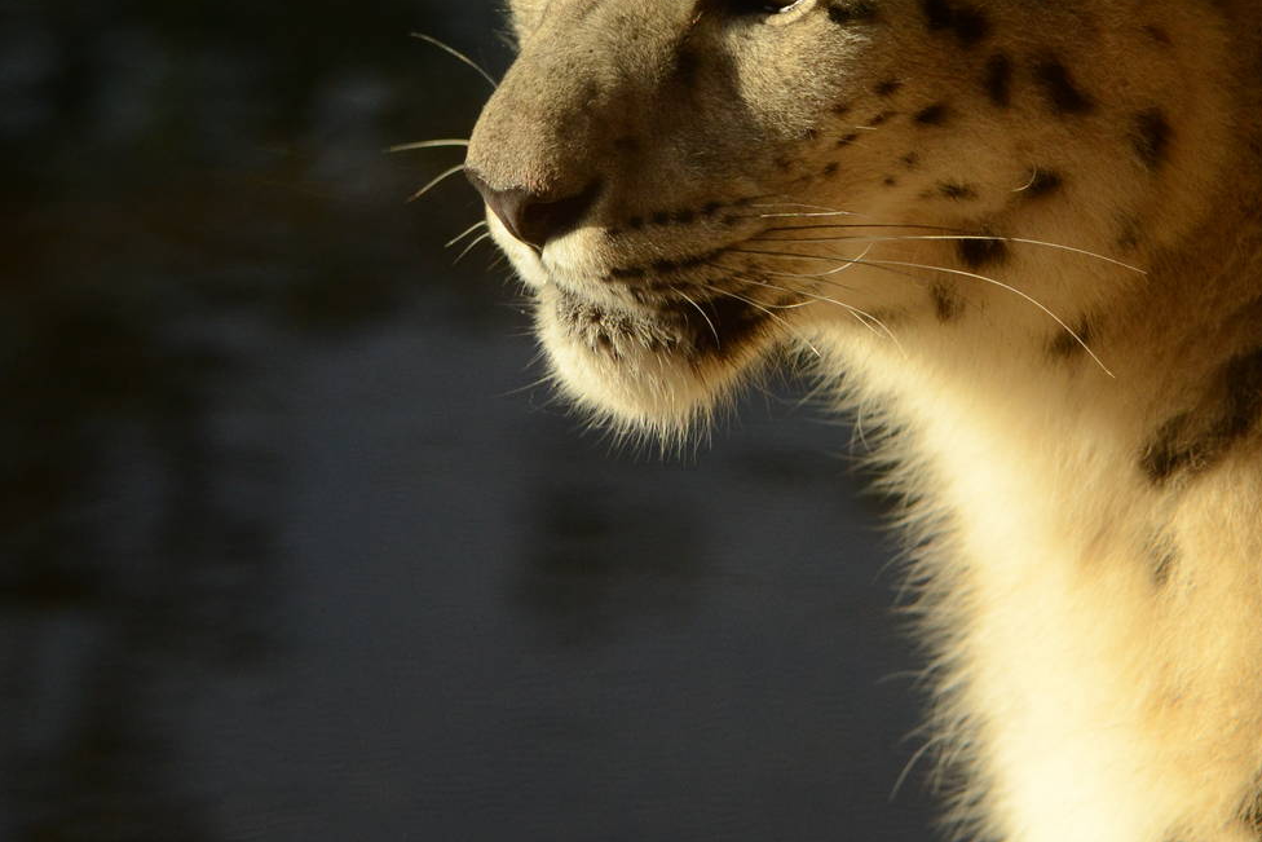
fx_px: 8449
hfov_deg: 8.5
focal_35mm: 241
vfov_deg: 5.7
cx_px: 866
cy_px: 209
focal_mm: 98
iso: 800
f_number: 4.5
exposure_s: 1/1600
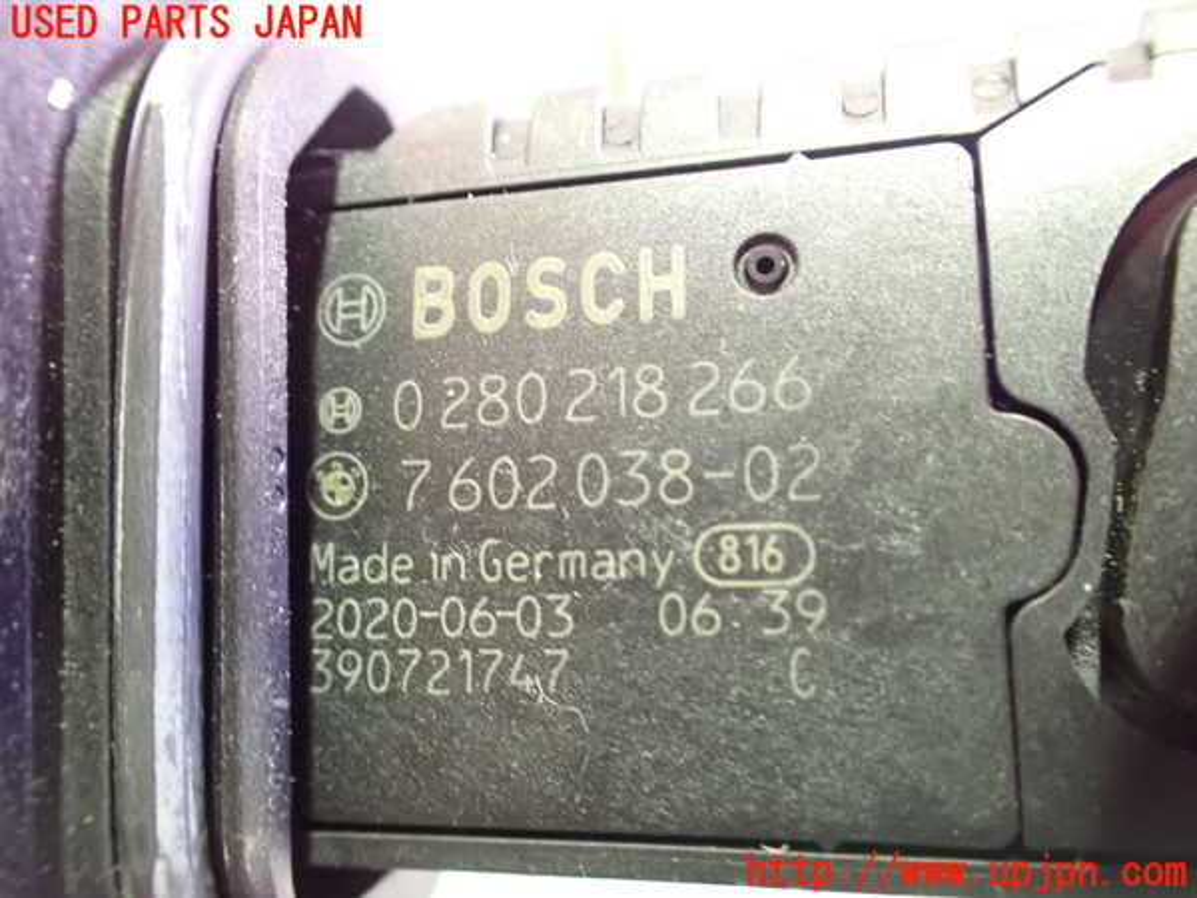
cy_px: 449
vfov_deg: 46.8
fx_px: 1037
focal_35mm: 30
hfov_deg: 60.0
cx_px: 598
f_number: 2.3
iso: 1600
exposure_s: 1/15
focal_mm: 5.4
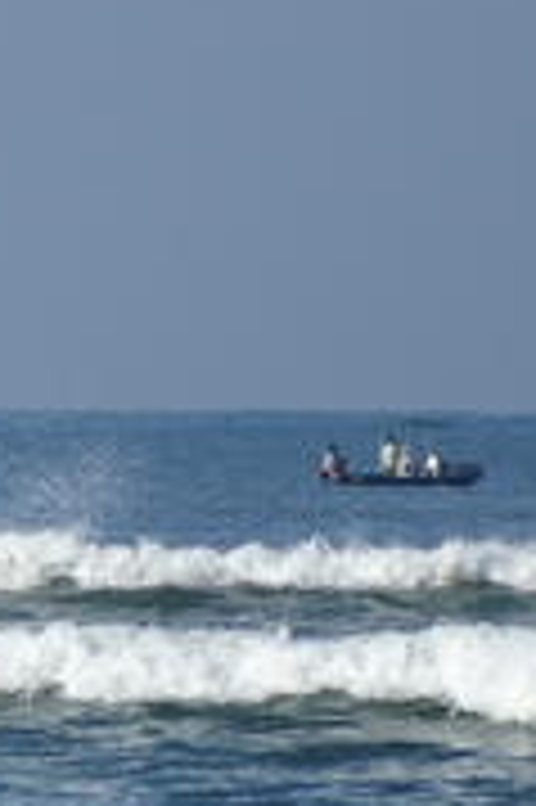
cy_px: 536
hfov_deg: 1.6
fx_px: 19242
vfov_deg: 2.4
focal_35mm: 860
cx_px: -351
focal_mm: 160
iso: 200
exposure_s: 1/1600
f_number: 5.6
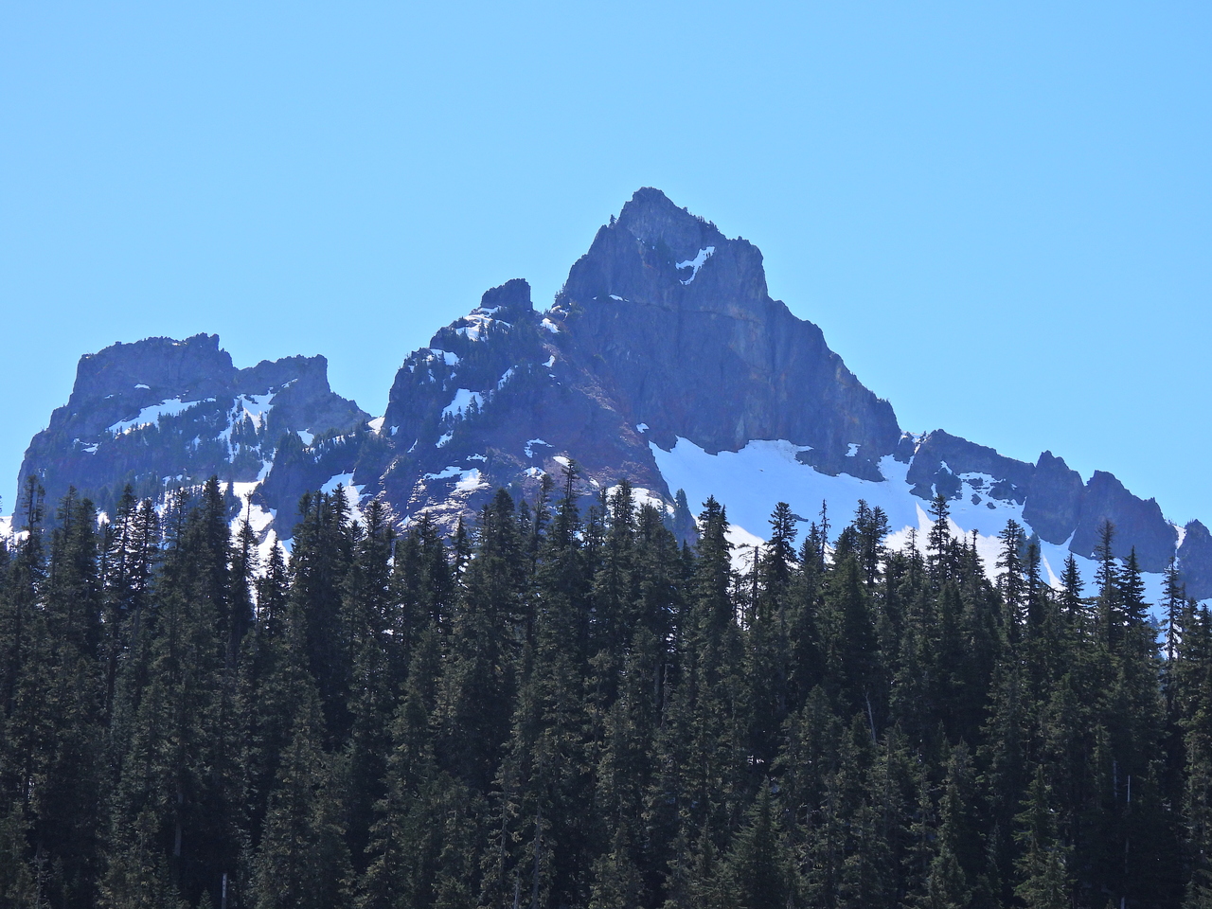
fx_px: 4727
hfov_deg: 14.6
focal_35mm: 135
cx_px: 606
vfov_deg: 11.0
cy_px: 454
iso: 100
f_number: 4
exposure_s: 1/1000
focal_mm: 24.1
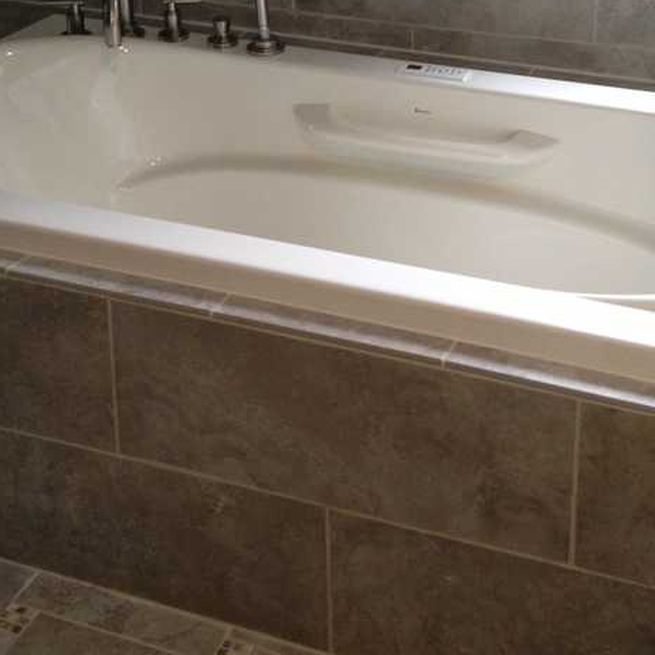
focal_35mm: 67
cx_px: 370
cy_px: 37
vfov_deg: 24.8
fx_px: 1434
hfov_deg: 25.7
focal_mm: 4.28
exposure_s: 1/20
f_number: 2.4
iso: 125
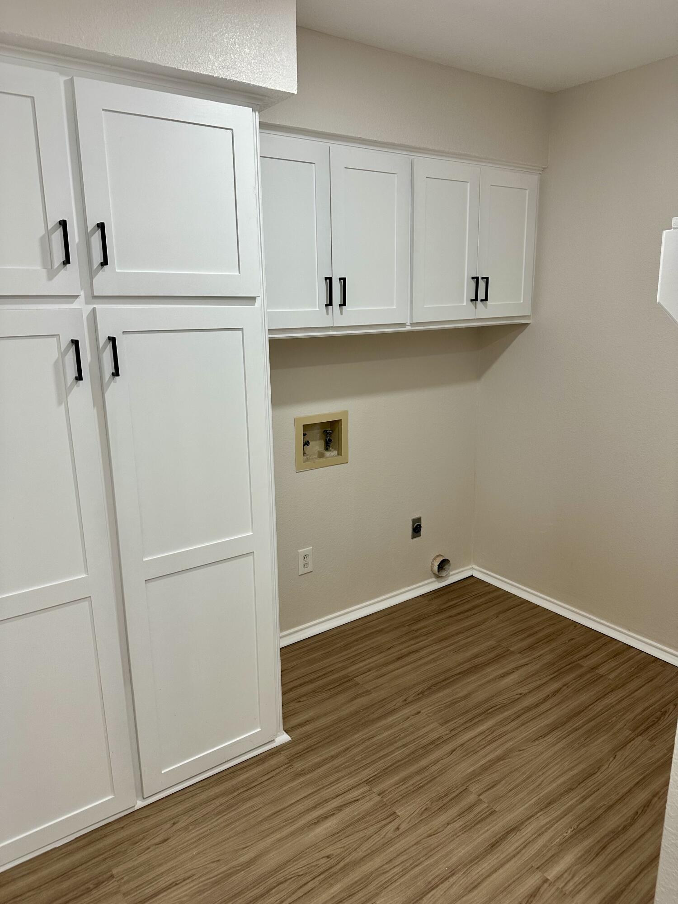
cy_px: 452
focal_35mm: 24
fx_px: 627
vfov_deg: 71.6
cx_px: 339
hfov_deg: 56.8
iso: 160
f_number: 1.78
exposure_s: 1/120
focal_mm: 6.86
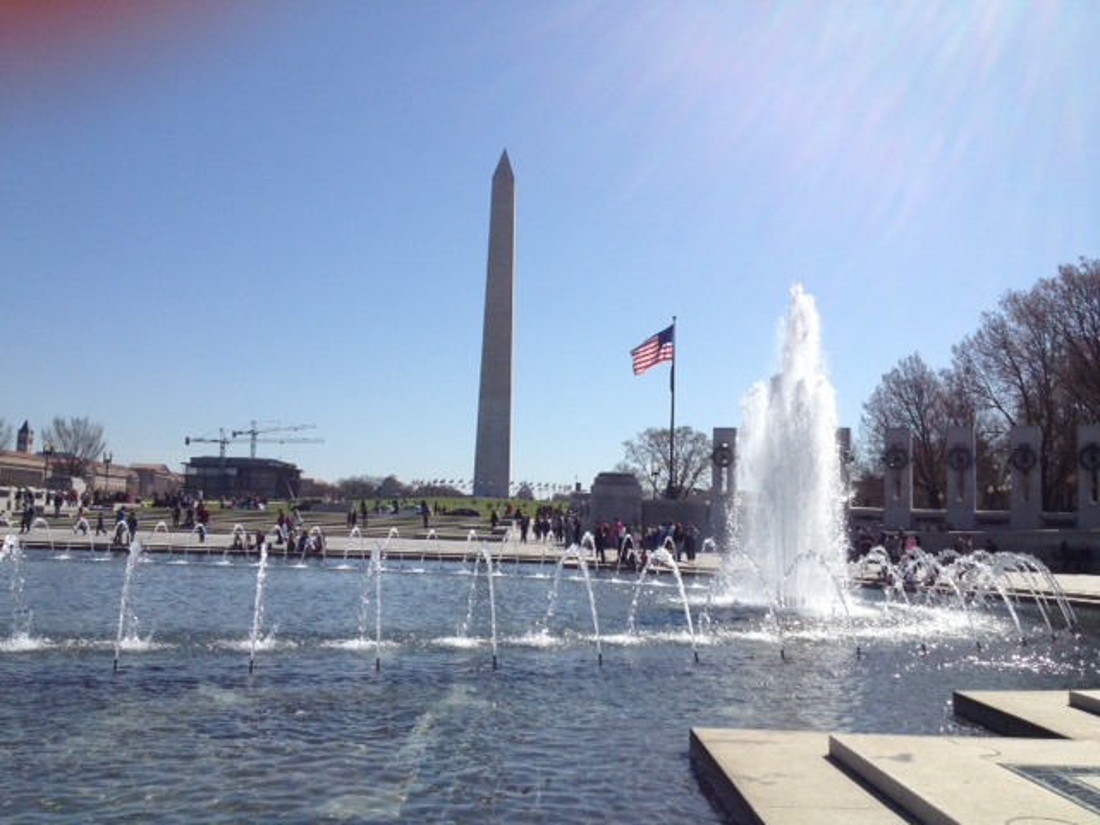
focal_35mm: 35
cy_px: 412
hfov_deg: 52.6
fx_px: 1112
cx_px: 550
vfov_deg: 40.7
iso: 50
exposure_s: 1/3460
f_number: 2.4
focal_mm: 4.28
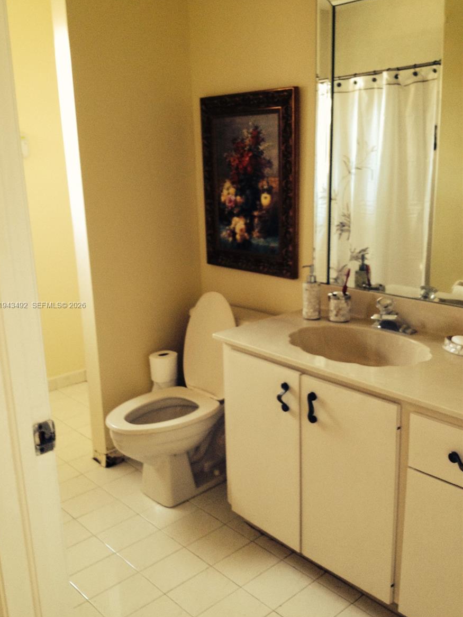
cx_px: 225
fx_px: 642
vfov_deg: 51.4
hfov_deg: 39.6
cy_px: 306
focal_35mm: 36
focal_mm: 4.28
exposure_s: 1/20
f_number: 2.4
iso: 160
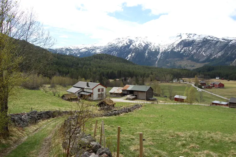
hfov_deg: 57.3
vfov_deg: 39.9
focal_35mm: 33
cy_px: 78
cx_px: 118
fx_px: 216
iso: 200
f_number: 9
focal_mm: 22
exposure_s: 1/320
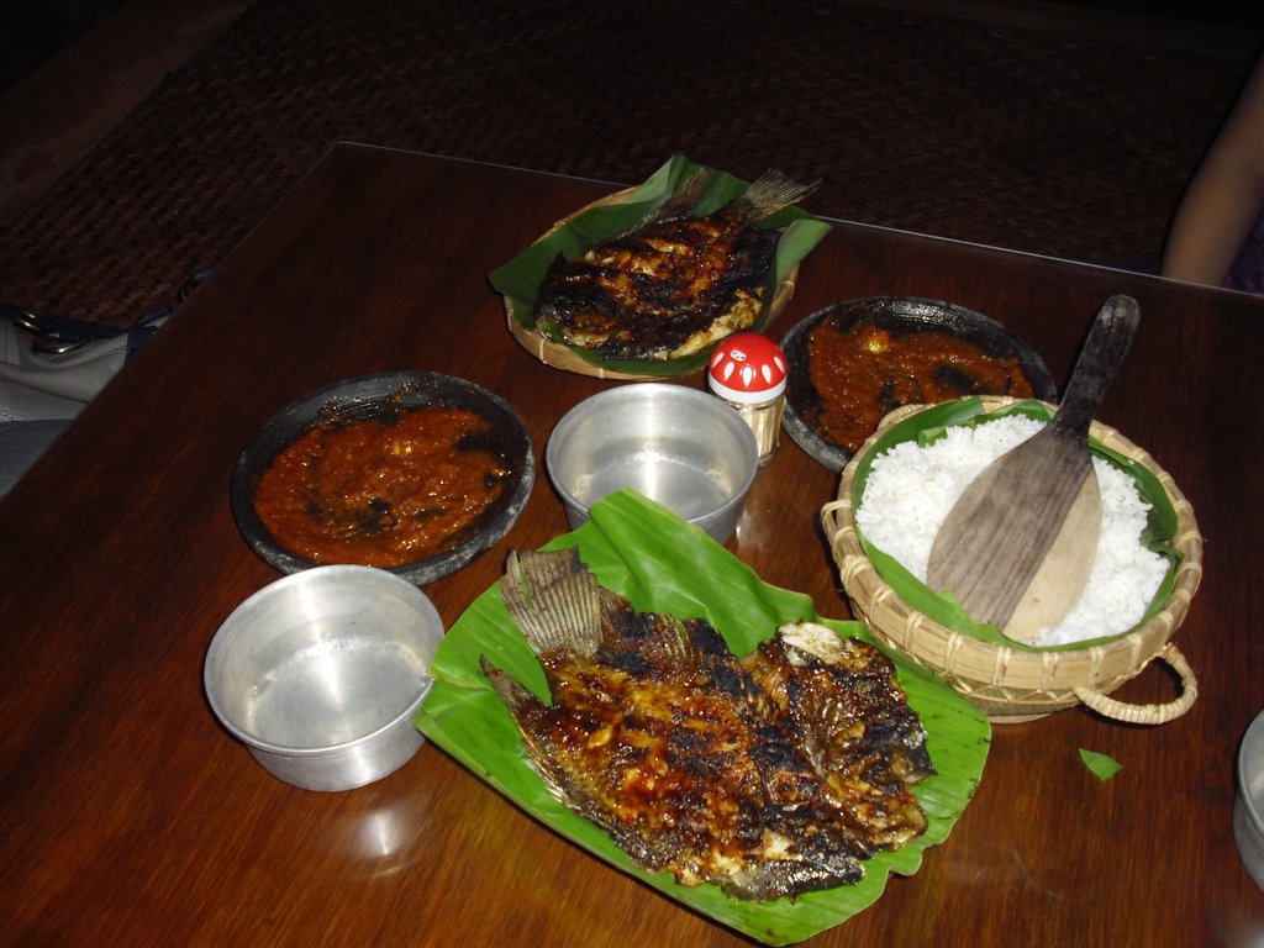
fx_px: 1388
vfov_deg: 37.7
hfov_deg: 49.0
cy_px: 474
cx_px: 632
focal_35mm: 38
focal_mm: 6.2
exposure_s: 1/60
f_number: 2.8
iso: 100
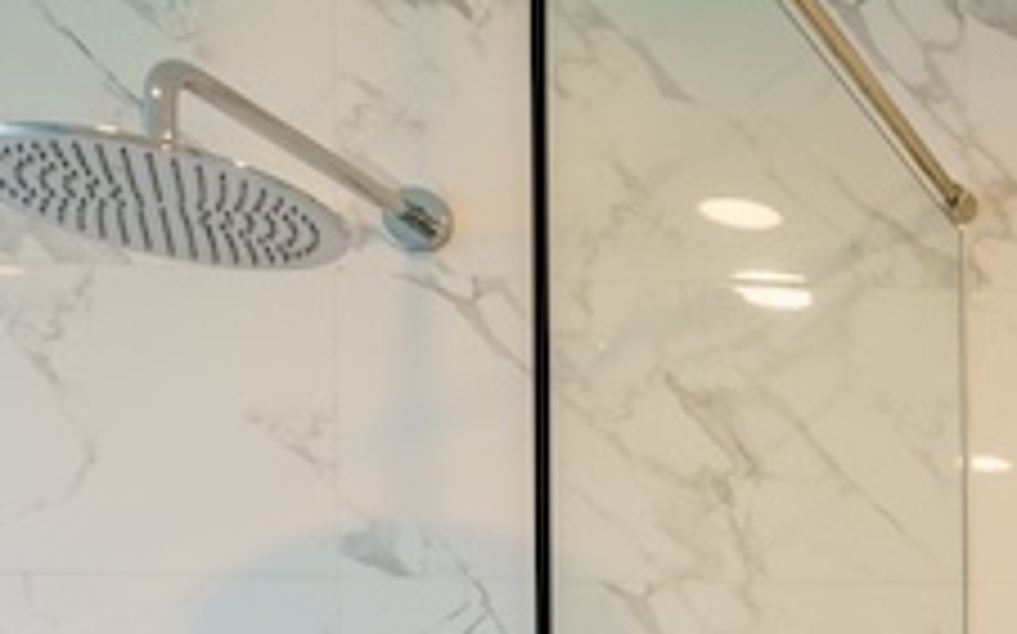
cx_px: 1786
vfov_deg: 15.8
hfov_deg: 20.5
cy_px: 1027
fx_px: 2050
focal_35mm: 74
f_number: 7.1
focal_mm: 16
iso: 320
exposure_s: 1/125
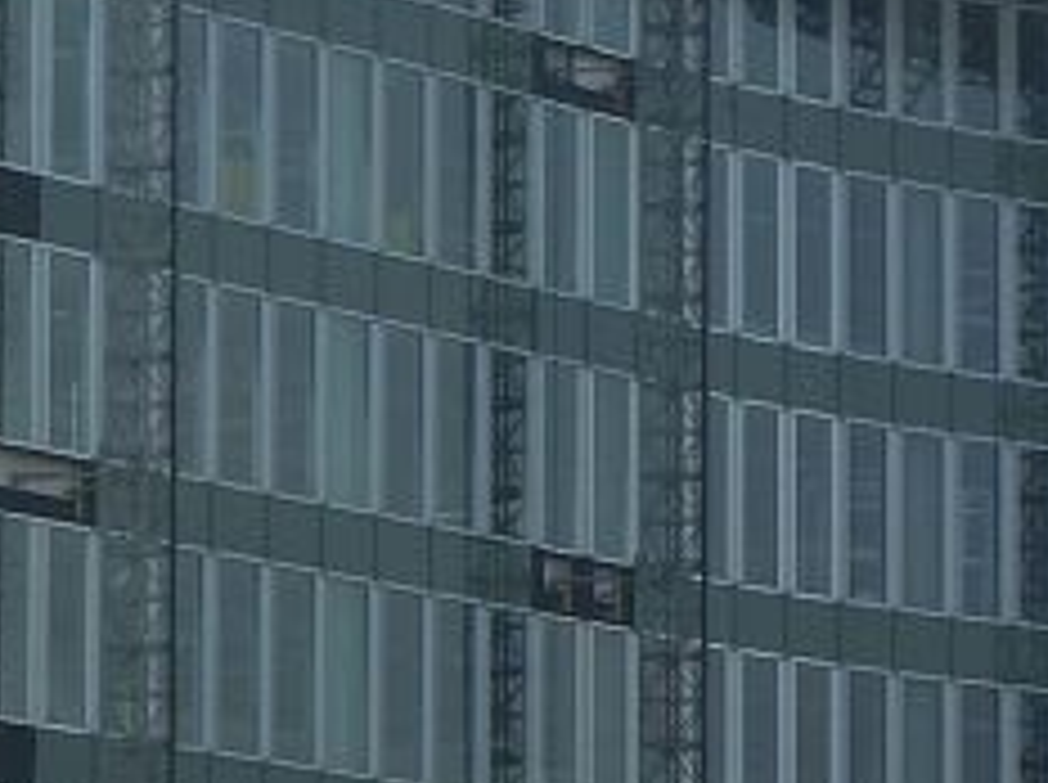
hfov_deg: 5.8
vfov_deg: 4.3
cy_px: 1100
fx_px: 10368
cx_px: 1205
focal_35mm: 343
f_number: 4.2
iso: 80
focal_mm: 12.8
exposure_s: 1/250
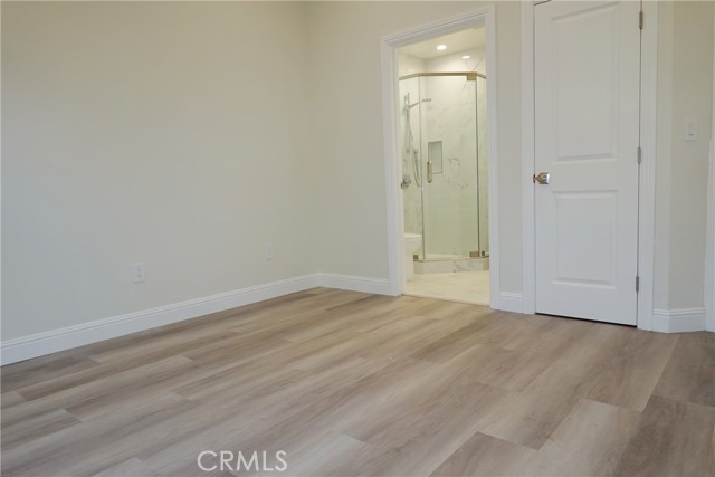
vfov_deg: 53.2
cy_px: 238
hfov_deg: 73.7
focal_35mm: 24
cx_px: 358
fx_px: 477
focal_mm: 9
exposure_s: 1/30
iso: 100
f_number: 2.8
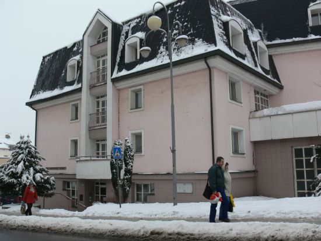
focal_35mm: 35
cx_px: 160
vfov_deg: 40.7
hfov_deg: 52.6
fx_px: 325
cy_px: 120
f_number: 4
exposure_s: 1/60
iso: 80
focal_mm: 7.4
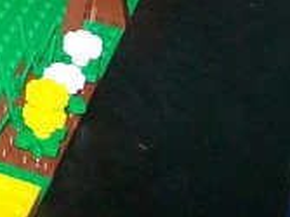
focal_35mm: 138
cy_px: -198
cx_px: -264
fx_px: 1155
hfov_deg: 12.7
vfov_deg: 10.0
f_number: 2.7
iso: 160
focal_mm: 6
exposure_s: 1/60
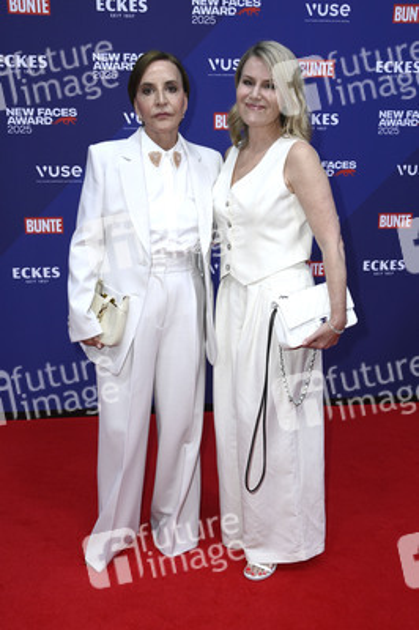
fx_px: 595
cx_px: 210
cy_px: 315
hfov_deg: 38.8
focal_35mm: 34
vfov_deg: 55.8
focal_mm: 34
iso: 500
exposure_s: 1/250
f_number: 5.6
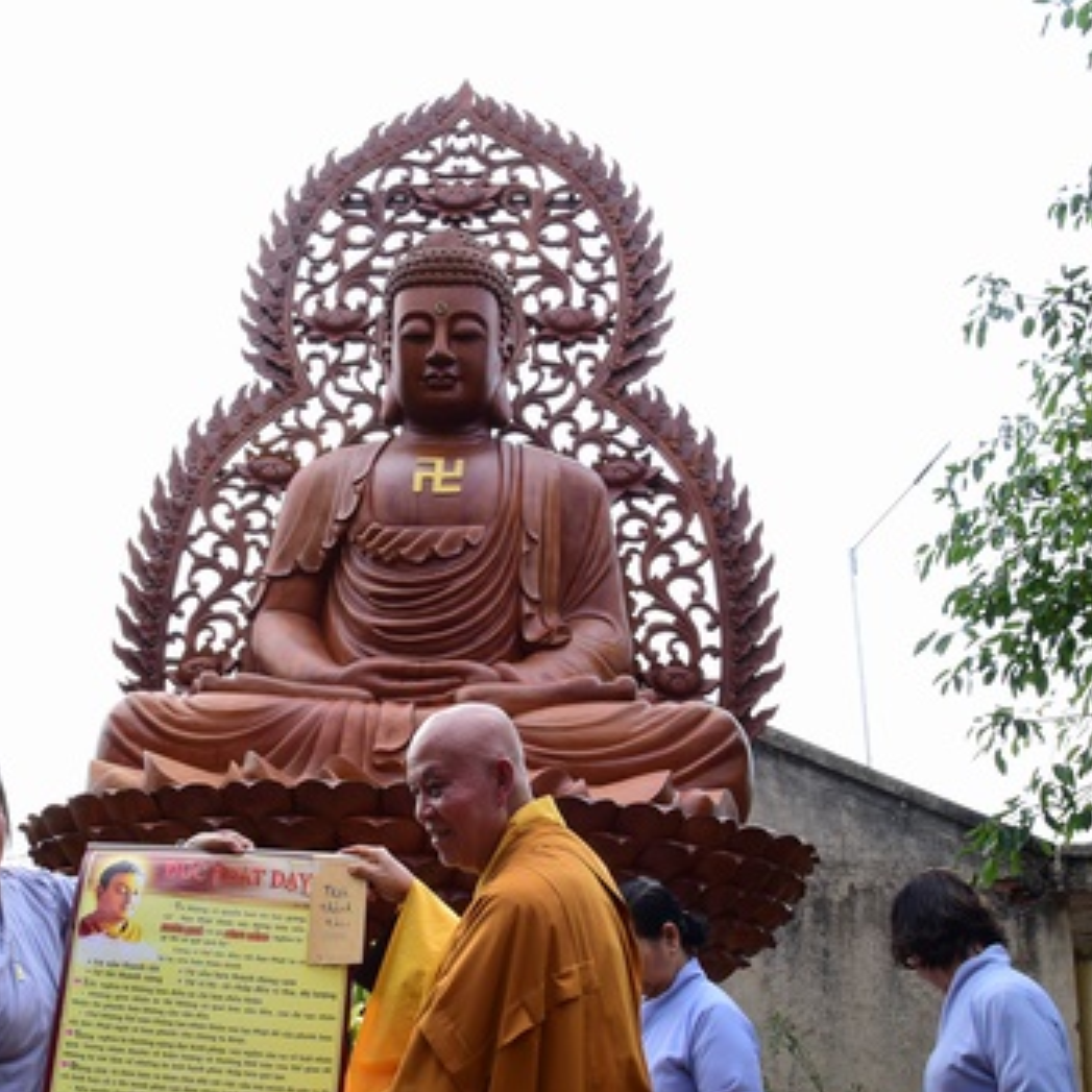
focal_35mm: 38
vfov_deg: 43.6
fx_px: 1356
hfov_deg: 42.8
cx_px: 307
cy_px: 657
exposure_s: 1/100
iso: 400
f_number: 13
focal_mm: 24
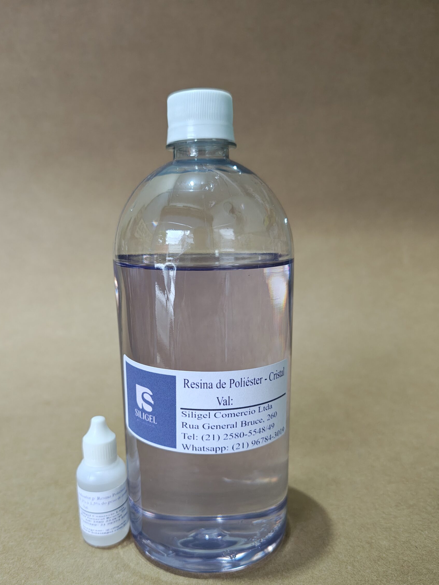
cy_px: 330
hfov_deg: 53.0
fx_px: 440
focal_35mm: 26
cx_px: 199
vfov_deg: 67.1
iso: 1444
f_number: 1.6
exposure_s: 1/120
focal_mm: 6.57
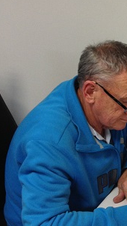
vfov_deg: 25.3
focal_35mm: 84
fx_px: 503
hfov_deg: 13.7
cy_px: 97
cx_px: 179
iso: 125
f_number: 2.4
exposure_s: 1/20
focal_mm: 4.28
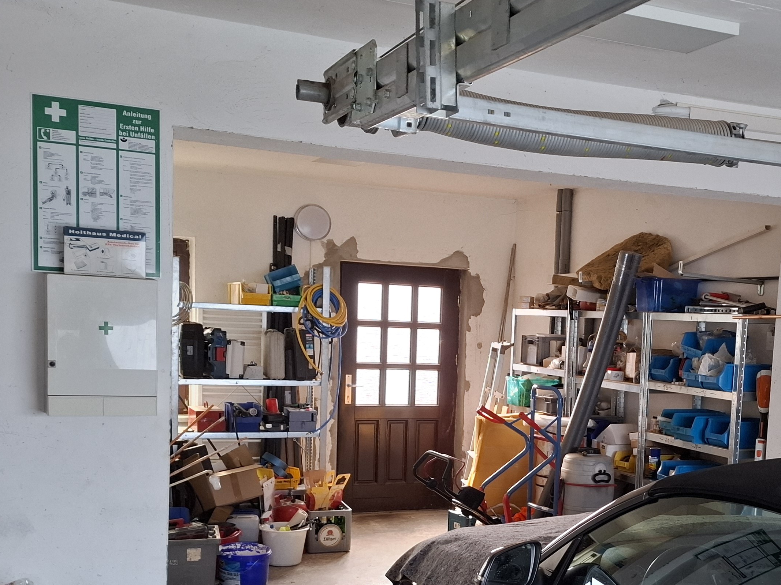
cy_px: 438
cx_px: 562
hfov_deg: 41.9
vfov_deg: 32.3
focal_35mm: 44
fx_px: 993
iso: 250
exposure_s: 1/40
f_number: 1.8
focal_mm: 5.54
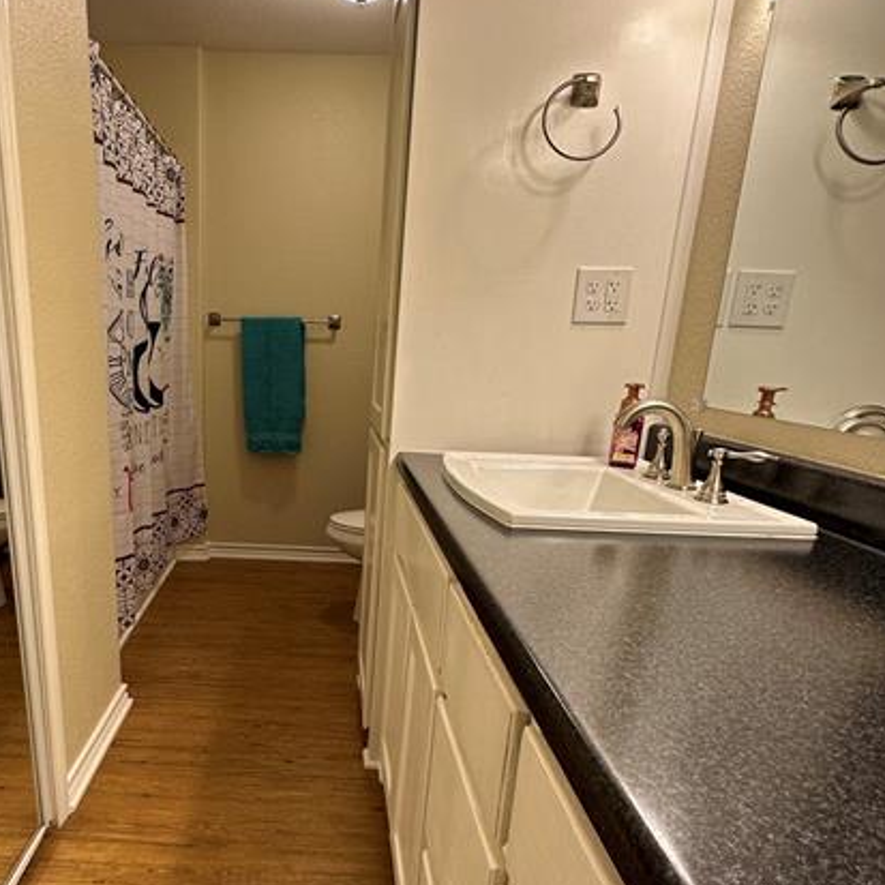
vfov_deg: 66.8
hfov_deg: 65.5
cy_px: 521
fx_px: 665
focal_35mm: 23
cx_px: 296
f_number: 2.2
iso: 125
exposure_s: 1/120
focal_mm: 2.22
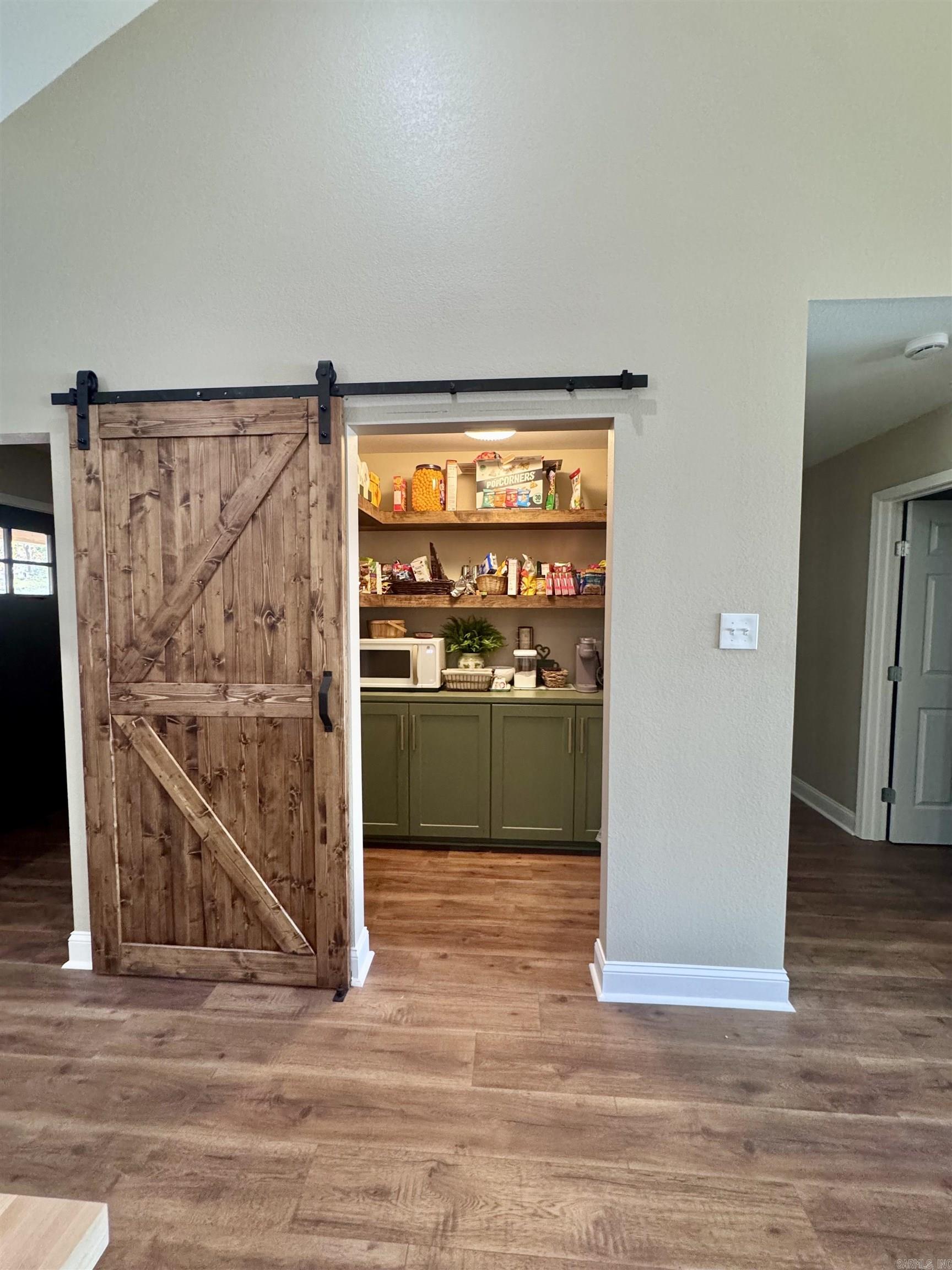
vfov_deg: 102.1
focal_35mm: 14
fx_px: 513
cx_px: 476
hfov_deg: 85.7
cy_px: 635
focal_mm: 2.22
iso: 500
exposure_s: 1/60
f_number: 2.2
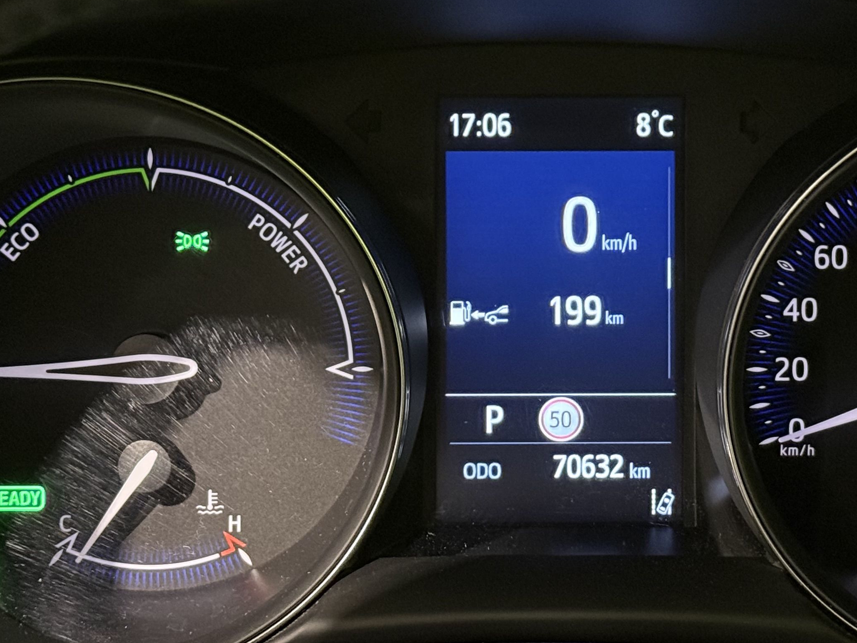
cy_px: 324
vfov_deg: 15.7
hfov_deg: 20.8
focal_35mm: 94
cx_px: 571
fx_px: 2327
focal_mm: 6.76
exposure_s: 1/20
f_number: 1.78
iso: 640
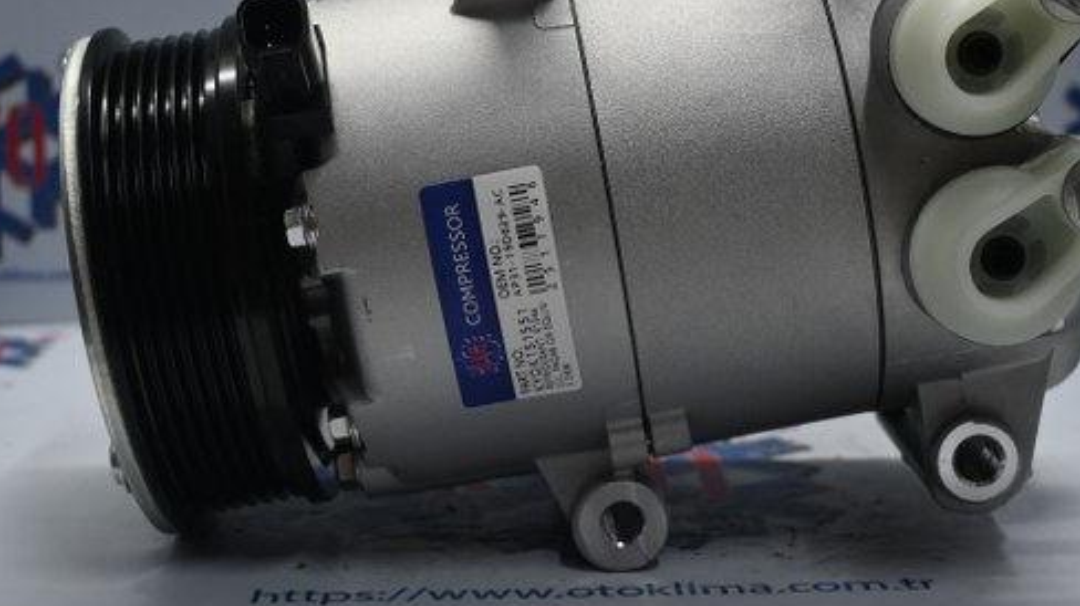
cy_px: 190
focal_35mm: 68
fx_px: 1936
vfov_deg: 17.7
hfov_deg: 31.1
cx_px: 593
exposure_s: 1/60
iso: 500
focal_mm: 35
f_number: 5.3
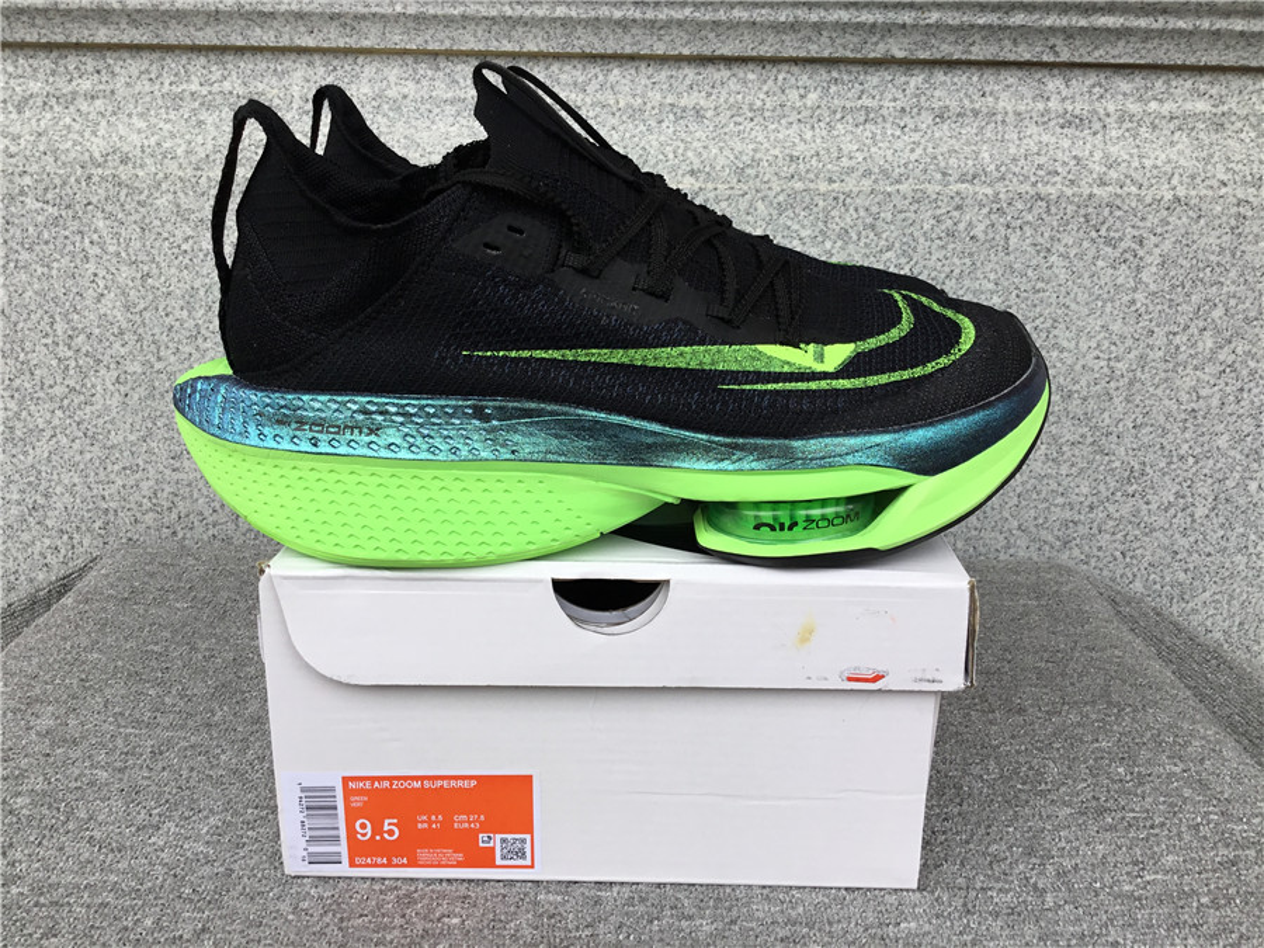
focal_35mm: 31
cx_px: 632
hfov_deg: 58.4
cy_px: 474
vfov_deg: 45.4
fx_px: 1132
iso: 25
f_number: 2.4
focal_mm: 3.3
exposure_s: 1/237
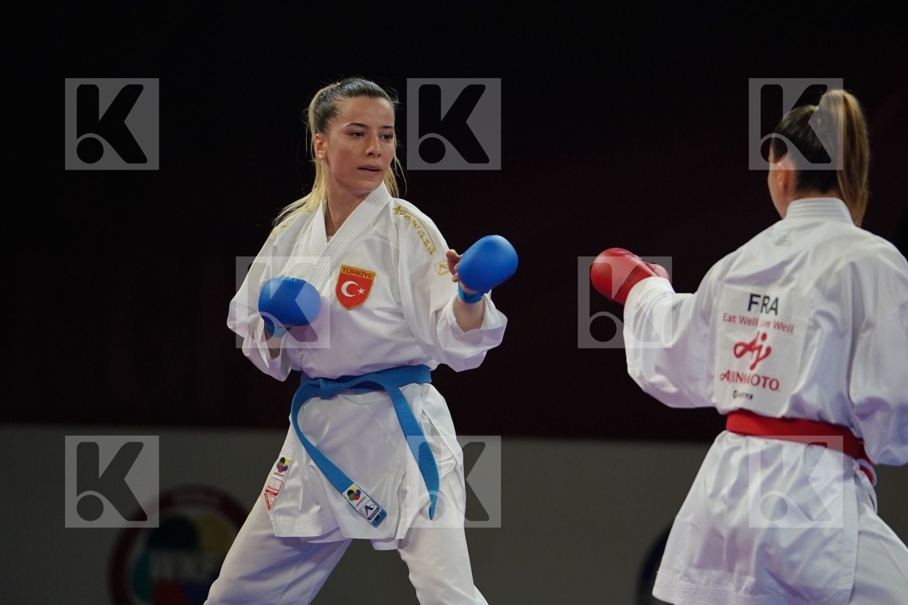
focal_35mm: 291
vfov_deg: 4.7
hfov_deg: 7.1
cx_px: 454
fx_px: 7339
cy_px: 302
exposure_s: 1/1000
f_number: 2.8
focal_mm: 194
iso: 1250
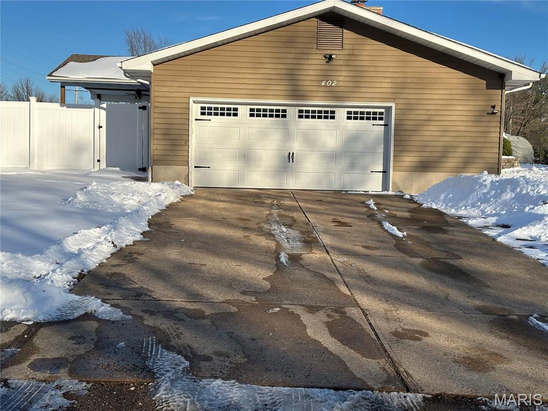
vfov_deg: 30.3
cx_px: 274
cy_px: 206
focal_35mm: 48
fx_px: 760
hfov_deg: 39.7
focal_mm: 6.86
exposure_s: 1/4785
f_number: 1.78
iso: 64
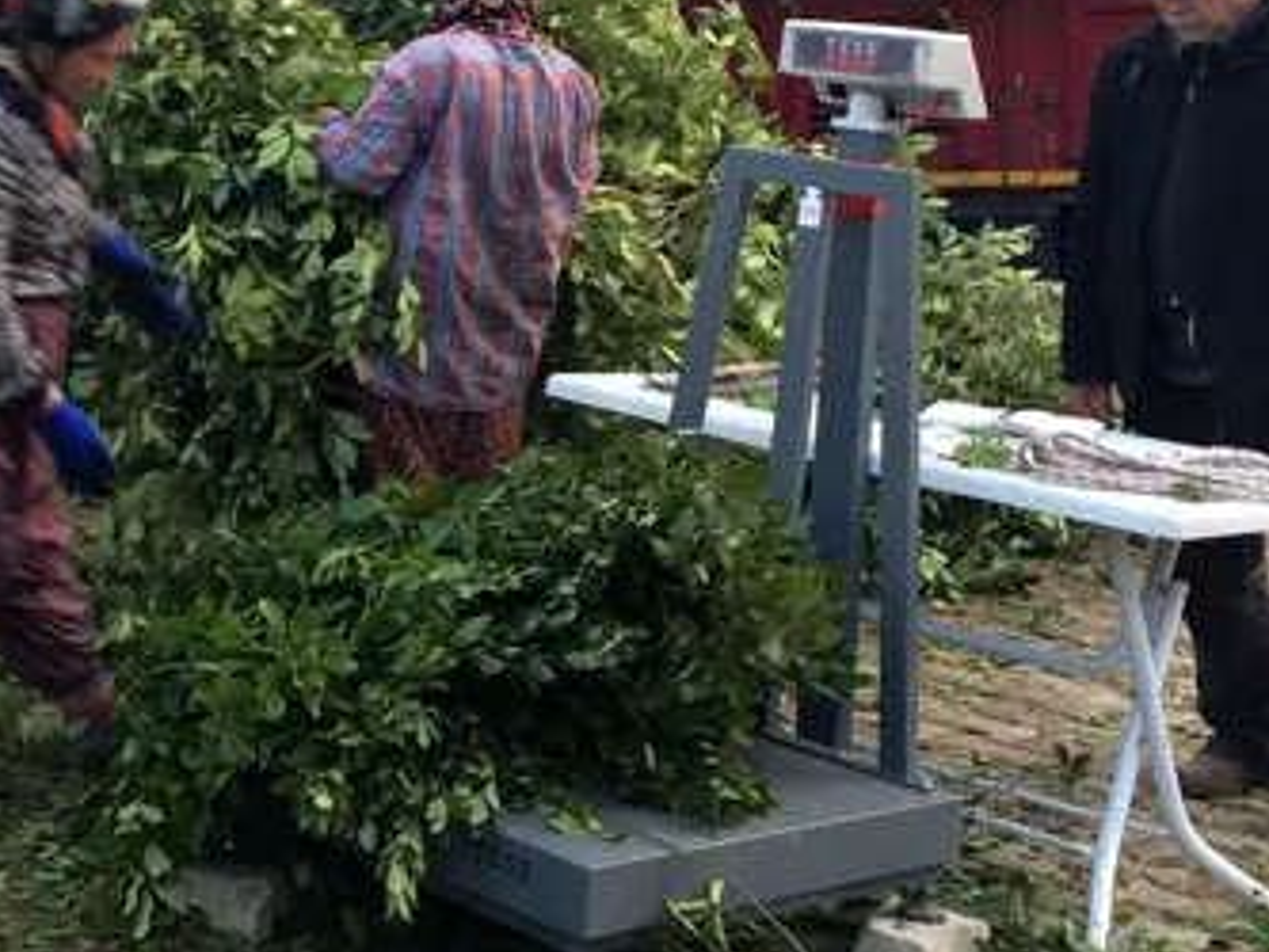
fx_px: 2970
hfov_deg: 23.1
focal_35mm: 81
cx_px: -4
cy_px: 122
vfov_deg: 18.0
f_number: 2.2
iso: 50
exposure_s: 1/30
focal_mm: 4.15
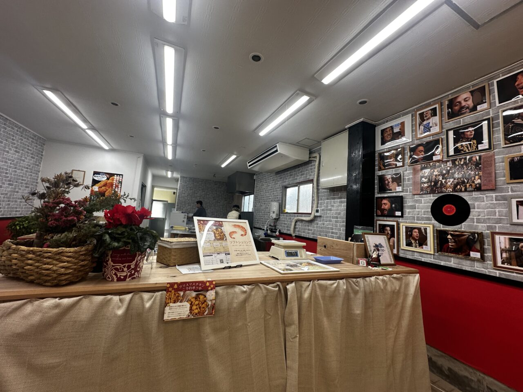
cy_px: 196
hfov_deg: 102.1
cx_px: 262
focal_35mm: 14
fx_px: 212
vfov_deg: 85.7
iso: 100
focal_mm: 2.22
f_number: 2.2
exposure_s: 1/120
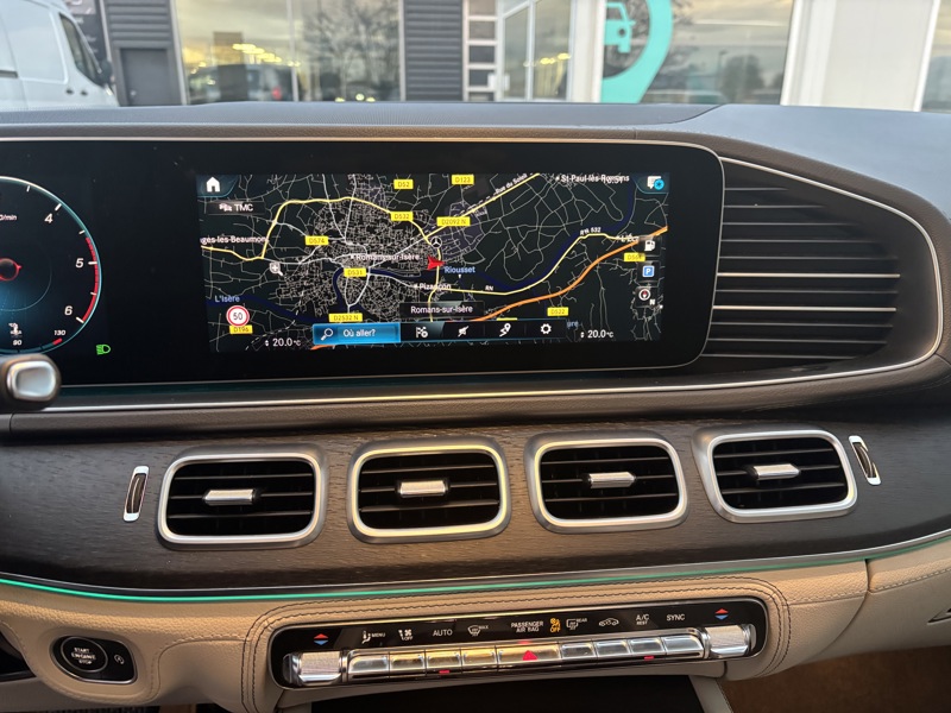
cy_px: 356
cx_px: 476
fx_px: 714
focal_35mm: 26
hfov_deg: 67.3
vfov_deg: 53.1
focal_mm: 5.96
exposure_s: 1/53
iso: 500
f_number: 1.6
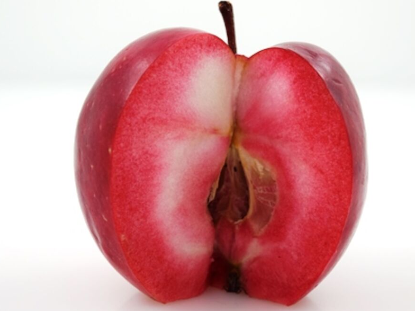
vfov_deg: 18.7
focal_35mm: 79
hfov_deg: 24.7
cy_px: 156
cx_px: 216
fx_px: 947
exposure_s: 1/125
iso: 400
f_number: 6.3
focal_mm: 48
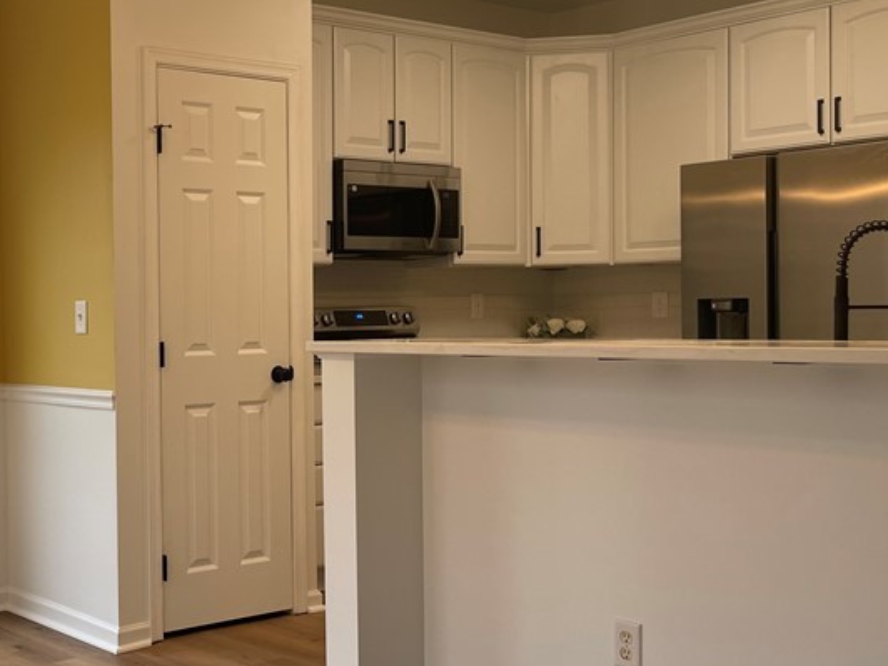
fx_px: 1283
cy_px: 334
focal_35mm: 50
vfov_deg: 29.1
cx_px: 162
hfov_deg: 36.7
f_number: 1.6
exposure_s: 1/120
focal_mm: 4.2
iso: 32
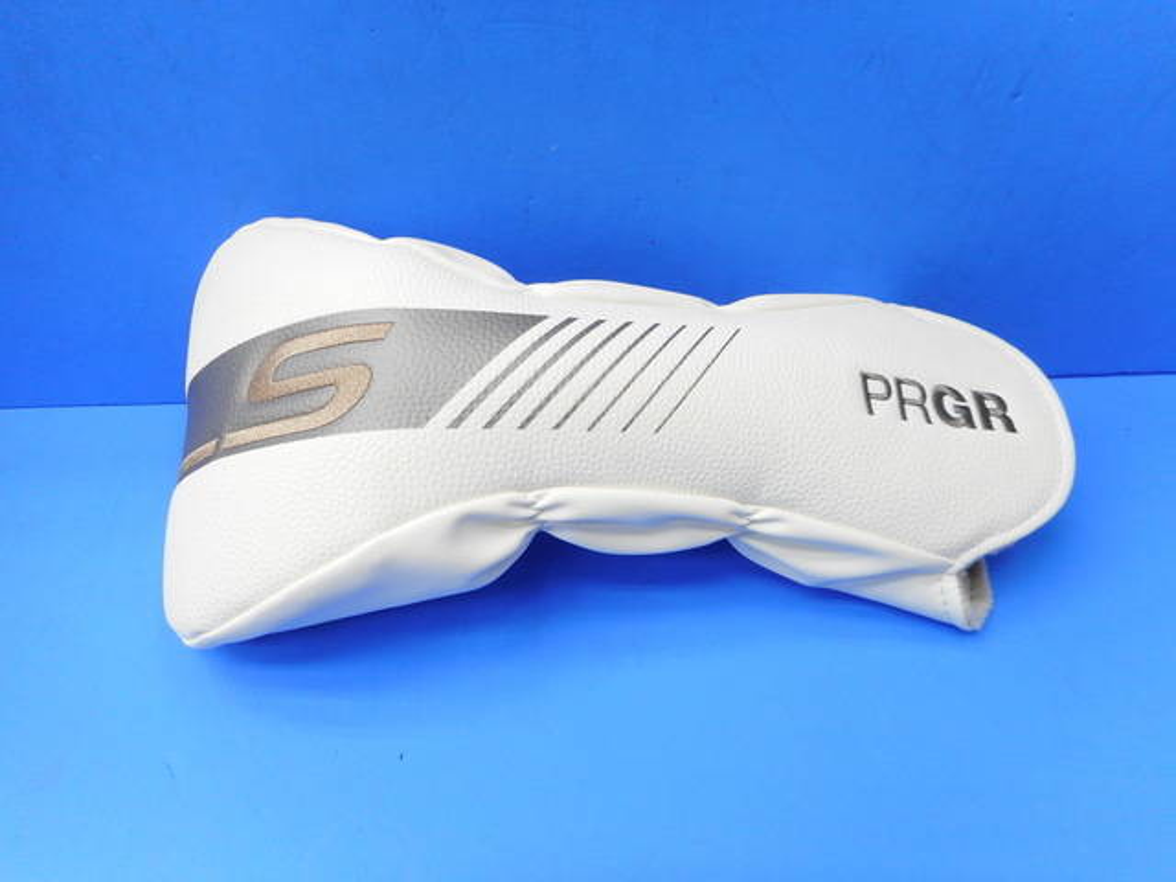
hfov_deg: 69.4
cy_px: 441
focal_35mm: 25
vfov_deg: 54.9
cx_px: 588
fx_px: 849
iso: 110
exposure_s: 1/30
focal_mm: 4.5
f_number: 3.7
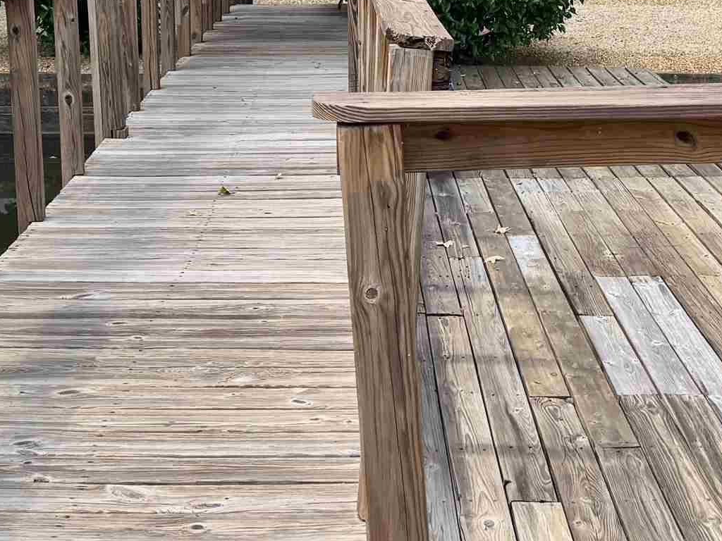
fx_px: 1502
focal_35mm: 72
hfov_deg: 27.0
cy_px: -135
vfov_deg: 19.1
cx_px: 381
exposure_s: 1/1139
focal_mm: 6.76
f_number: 1.78
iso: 100
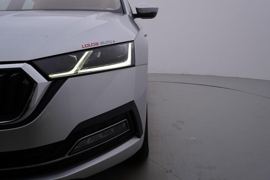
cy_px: 90
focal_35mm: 36
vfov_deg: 36.9
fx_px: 270
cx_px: 135
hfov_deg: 53.1
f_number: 5.6
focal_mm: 24
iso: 125
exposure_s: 1/160
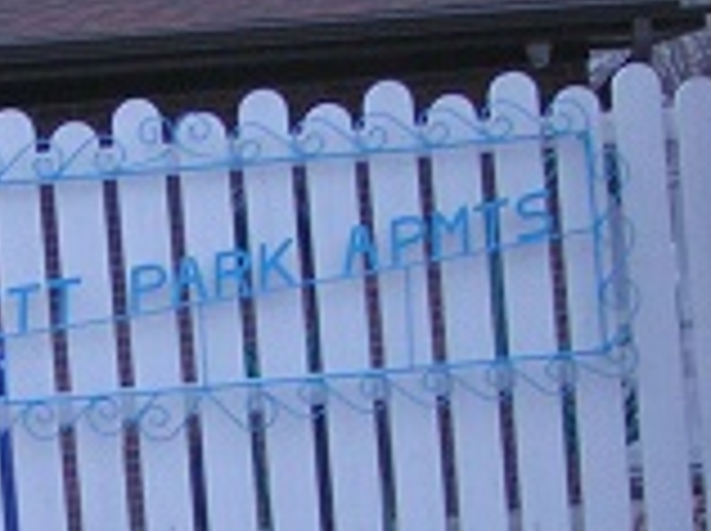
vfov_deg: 9.5
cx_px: -171
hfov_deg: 12.4
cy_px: 410
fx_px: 3199
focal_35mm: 156
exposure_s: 1/50
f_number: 2.8
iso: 125
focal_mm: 6.3
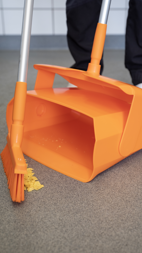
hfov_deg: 22.2
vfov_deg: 38.5
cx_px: 80
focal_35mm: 54
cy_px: 126
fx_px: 361
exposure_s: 1/125
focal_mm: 61.8
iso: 500
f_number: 5.6
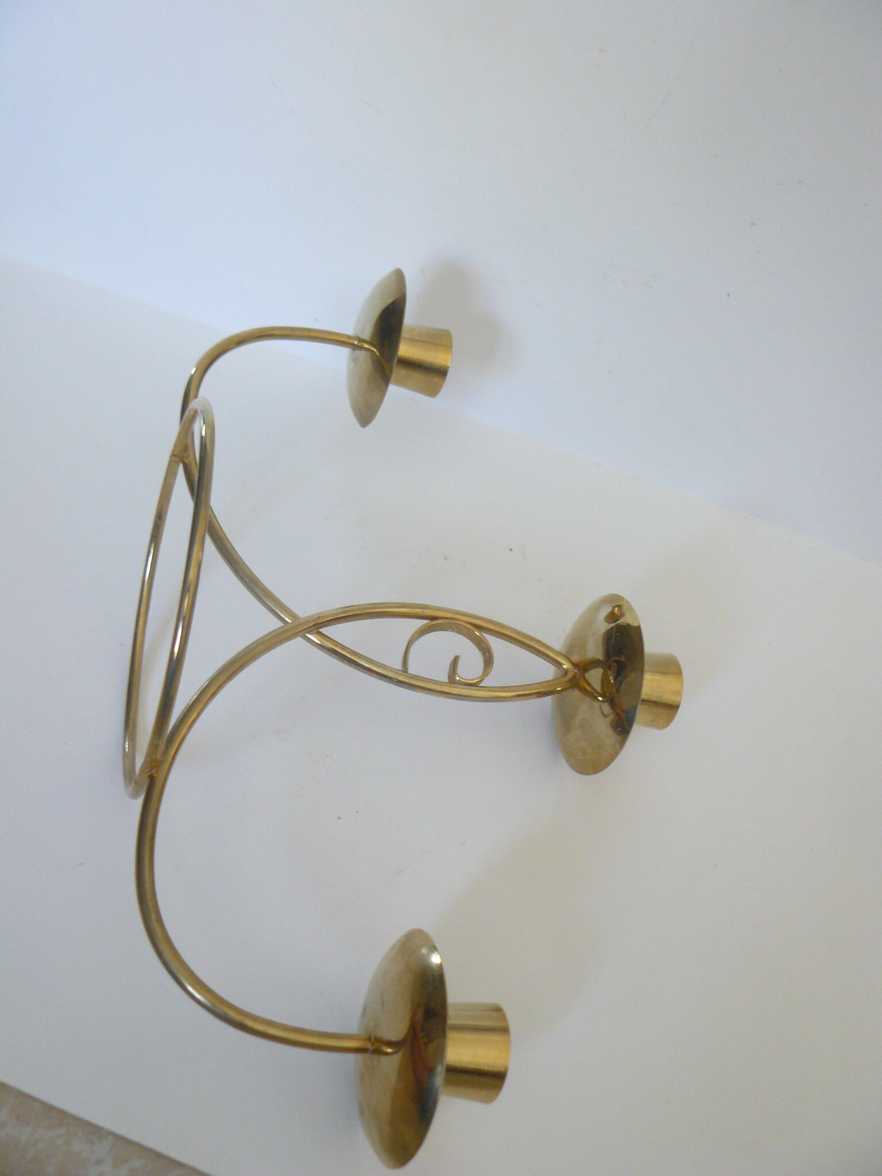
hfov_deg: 39.7
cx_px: 441
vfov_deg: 51.4
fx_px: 1223
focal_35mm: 36
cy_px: 588
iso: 200
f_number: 2.8
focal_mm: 6
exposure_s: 1/30
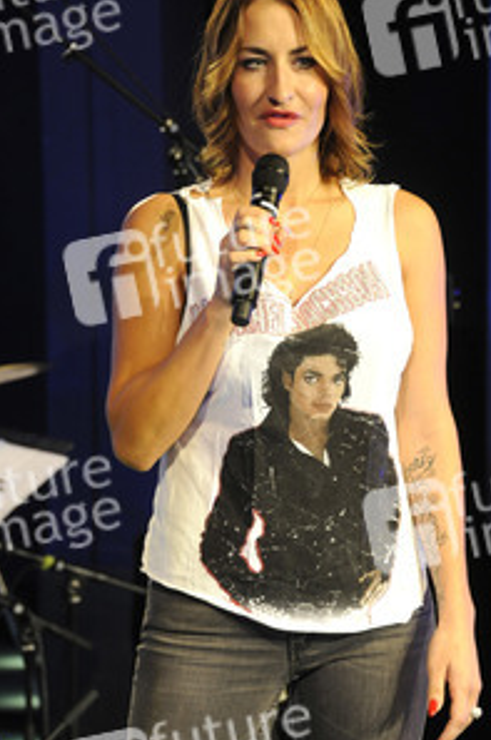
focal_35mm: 182
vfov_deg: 11.3
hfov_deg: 7.5
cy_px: 391
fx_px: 3736
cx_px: 264
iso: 2500
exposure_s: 1/160
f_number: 5.6
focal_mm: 135
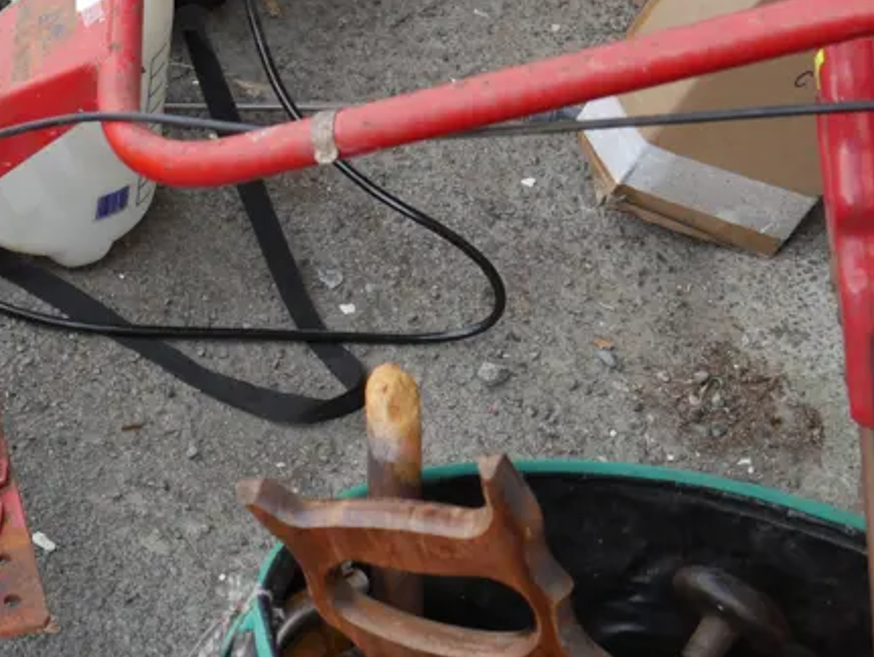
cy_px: 301
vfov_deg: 15.6
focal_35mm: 95
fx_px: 2401
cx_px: -136
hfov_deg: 19.6
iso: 200
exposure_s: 1/125
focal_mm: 20
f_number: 5
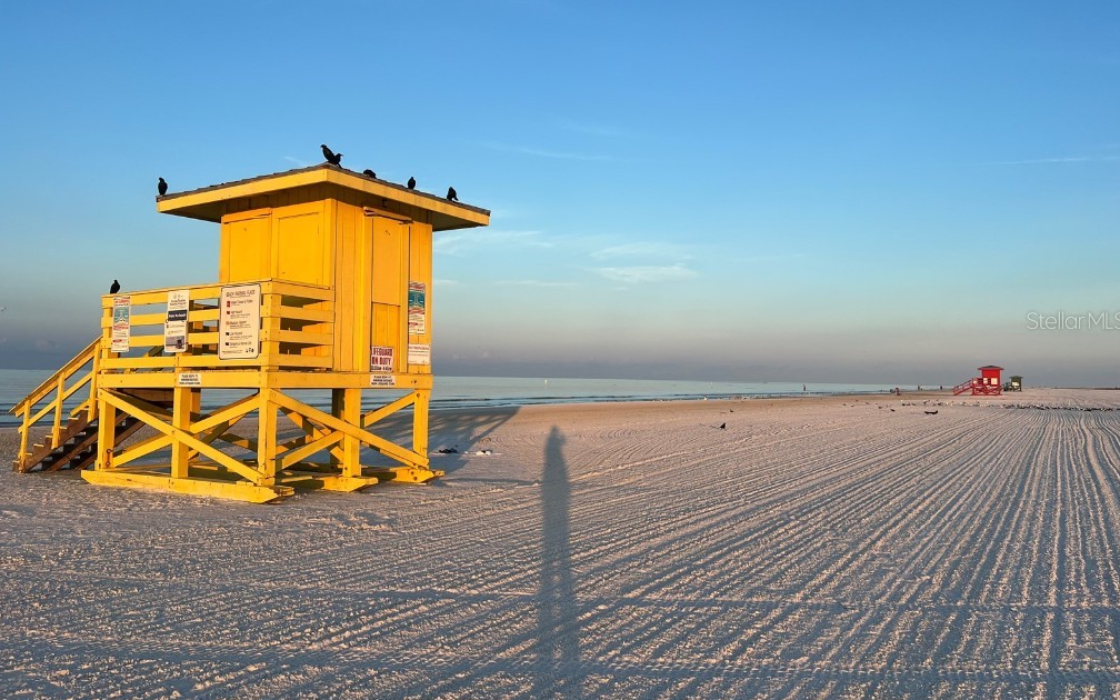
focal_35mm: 28
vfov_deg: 44.5
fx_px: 855
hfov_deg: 66.5
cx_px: 562
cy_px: 320
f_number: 1.5
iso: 50
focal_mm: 5.7
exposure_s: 1/1751
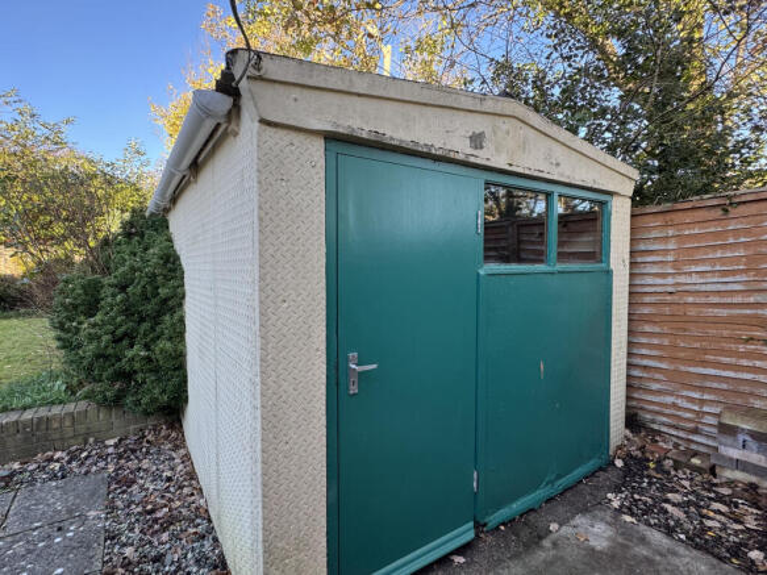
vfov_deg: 85.7
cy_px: 288
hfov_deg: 102.1
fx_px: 310
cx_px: 384
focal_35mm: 14
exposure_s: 1/99
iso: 50
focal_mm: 2.22
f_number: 2.2
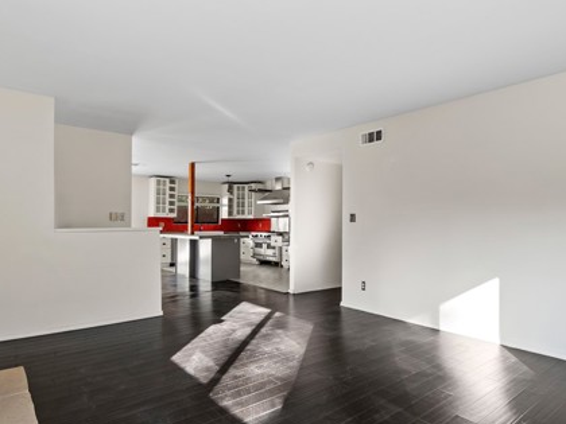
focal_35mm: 22
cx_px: 313
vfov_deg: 61.1
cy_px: 221
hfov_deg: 76.2
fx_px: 360
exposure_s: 1/8
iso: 200
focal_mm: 10
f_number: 4
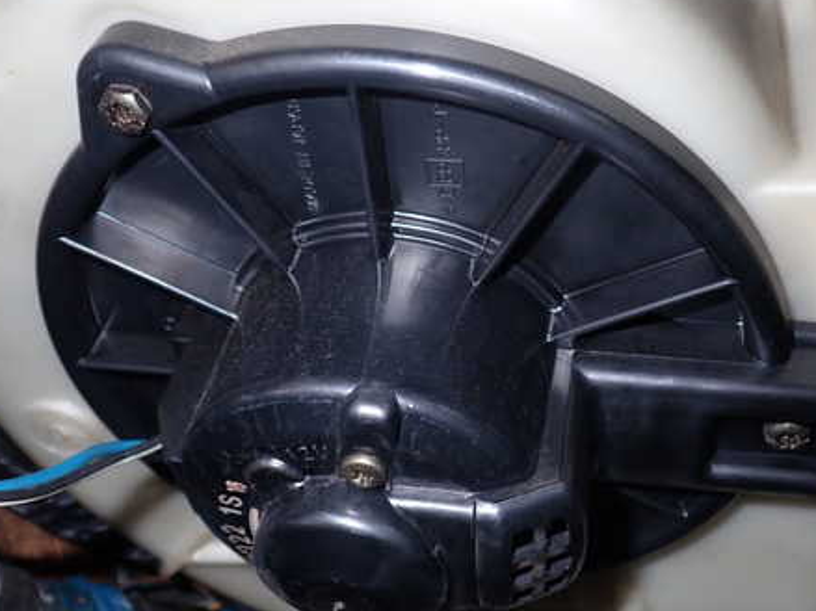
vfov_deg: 35.1
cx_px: 442
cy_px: 347
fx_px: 966
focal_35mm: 41
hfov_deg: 45.7
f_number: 6.3
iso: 200
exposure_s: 1/30
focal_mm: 5.4
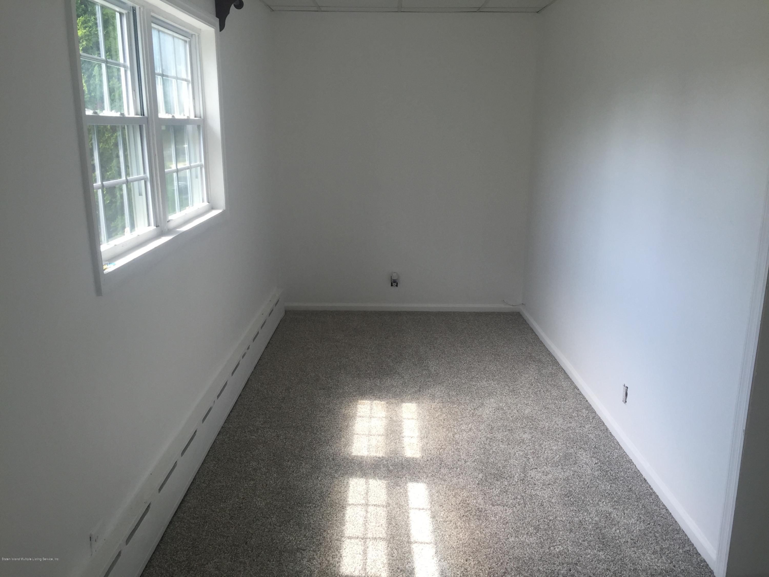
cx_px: 384
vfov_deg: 48.2
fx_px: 644
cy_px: 288
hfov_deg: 61.7
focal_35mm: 29
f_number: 2.2
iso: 32
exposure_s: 1/120
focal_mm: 4.15
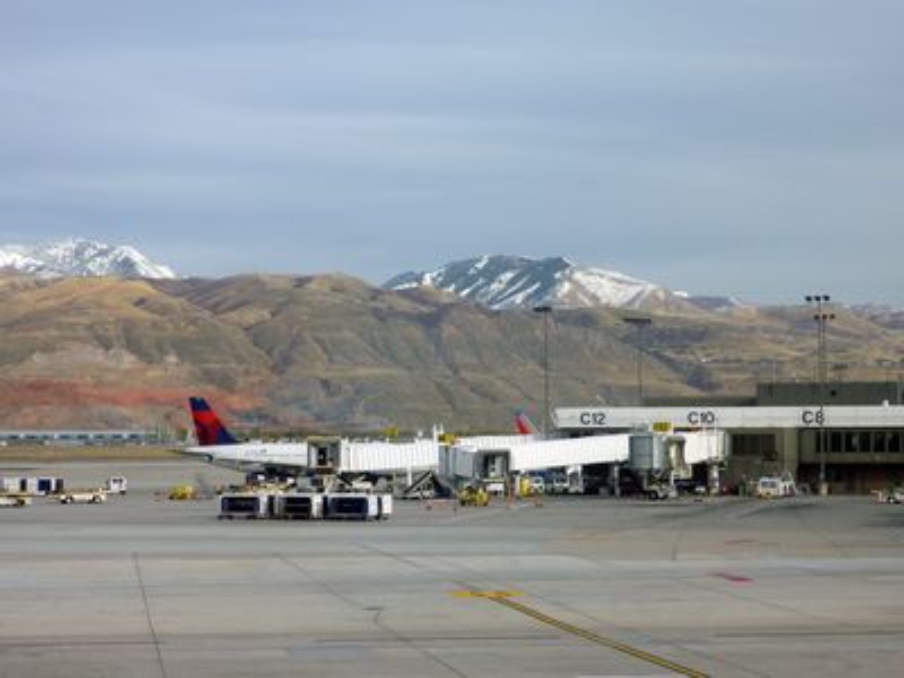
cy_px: 339
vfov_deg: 20.7
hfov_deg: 27.4
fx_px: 1854
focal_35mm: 71
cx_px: 452
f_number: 5.4
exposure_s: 1/125
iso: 80
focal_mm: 12.6
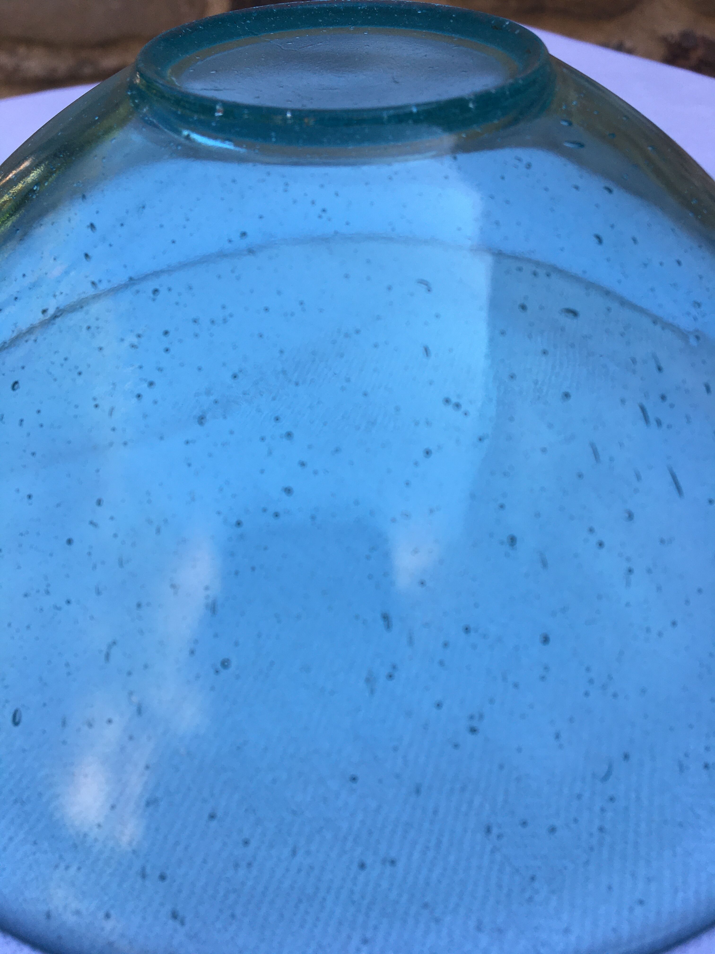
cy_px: 477
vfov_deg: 61.7
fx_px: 799
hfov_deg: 48.2
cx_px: 358
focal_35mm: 29
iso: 25
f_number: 2.2
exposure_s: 1/337
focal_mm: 4.15
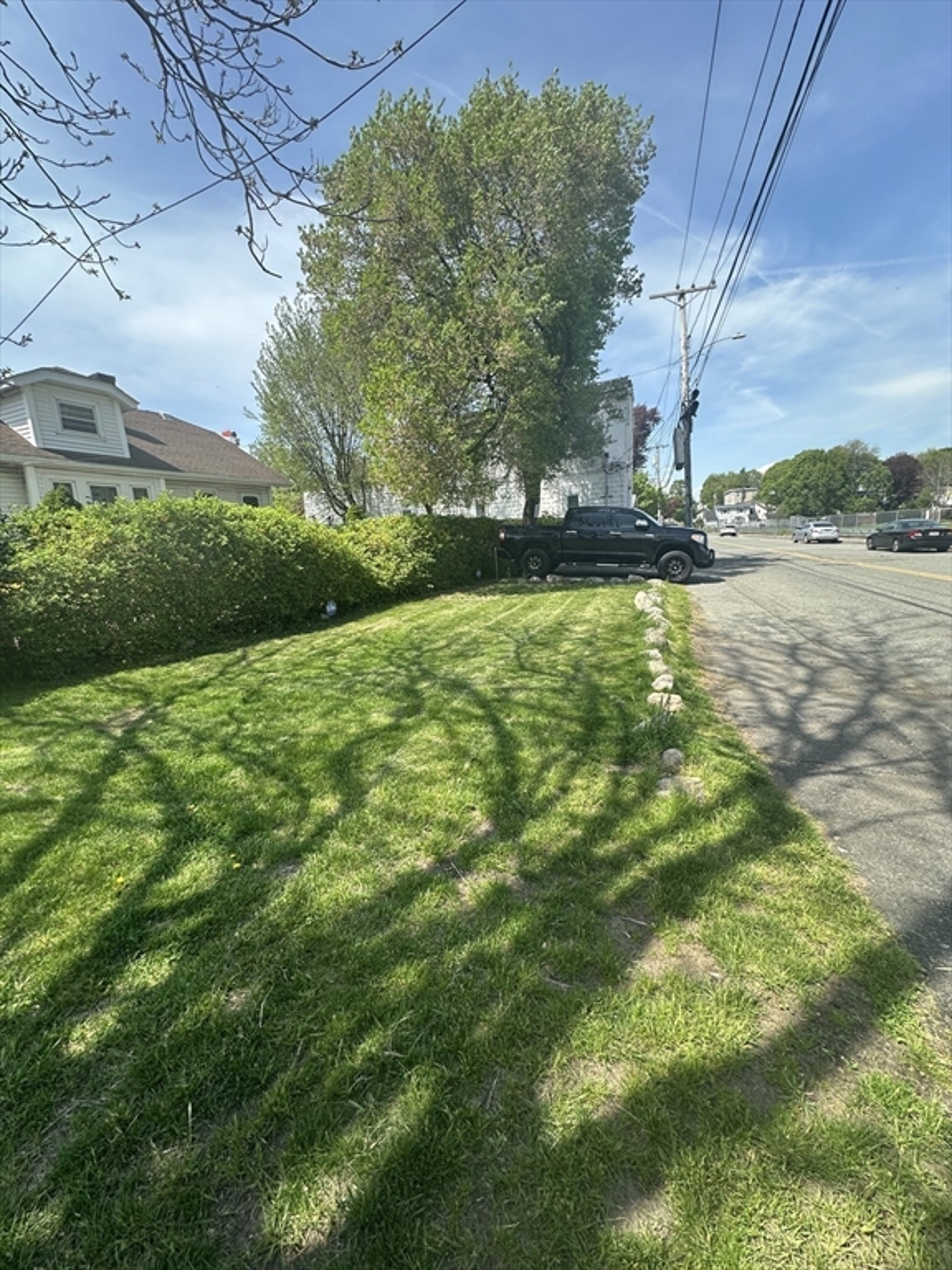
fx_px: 513
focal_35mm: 14
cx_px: 476
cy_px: 635
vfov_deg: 102.1
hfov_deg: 85.7
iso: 40
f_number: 2.2
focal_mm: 2.22
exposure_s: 1/774
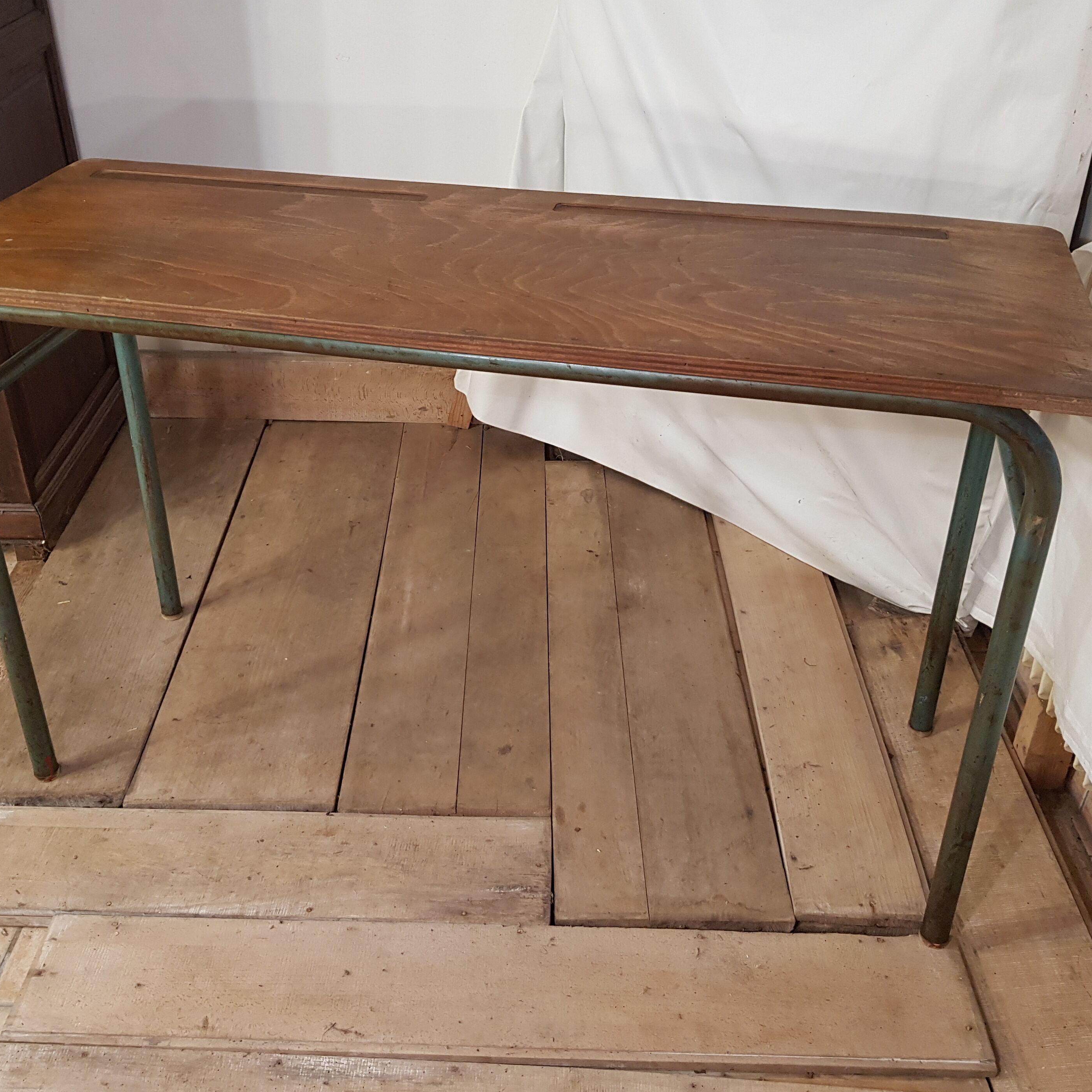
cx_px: 526
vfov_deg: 49.7
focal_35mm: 33
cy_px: 518
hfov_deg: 49.7
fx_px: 1178
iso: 160
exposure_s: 1/50
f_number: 1.7
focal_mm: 4.2
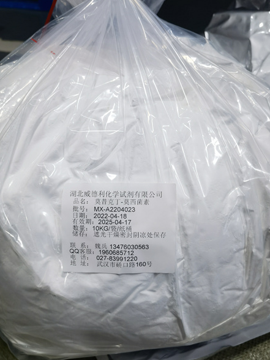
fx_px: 354
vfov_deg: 53.9
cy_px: 196
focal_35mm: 34
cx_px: 135
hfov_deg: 41.8
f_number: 1.9
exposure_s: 1/50
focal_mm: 6.67
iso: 100
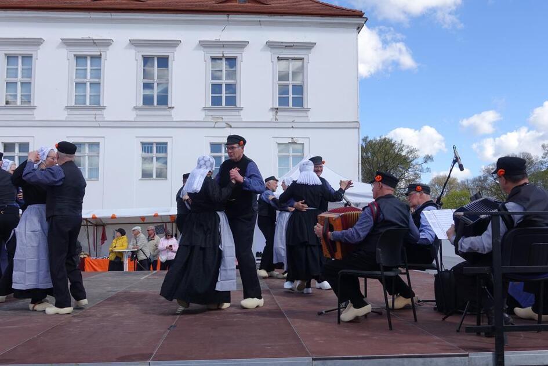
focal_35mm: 36
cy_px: 183
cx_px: 274
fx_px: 548
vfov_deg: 36.9
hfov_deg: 53.1
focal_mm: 13.34
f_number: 5.6
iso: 125
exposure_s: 1/320
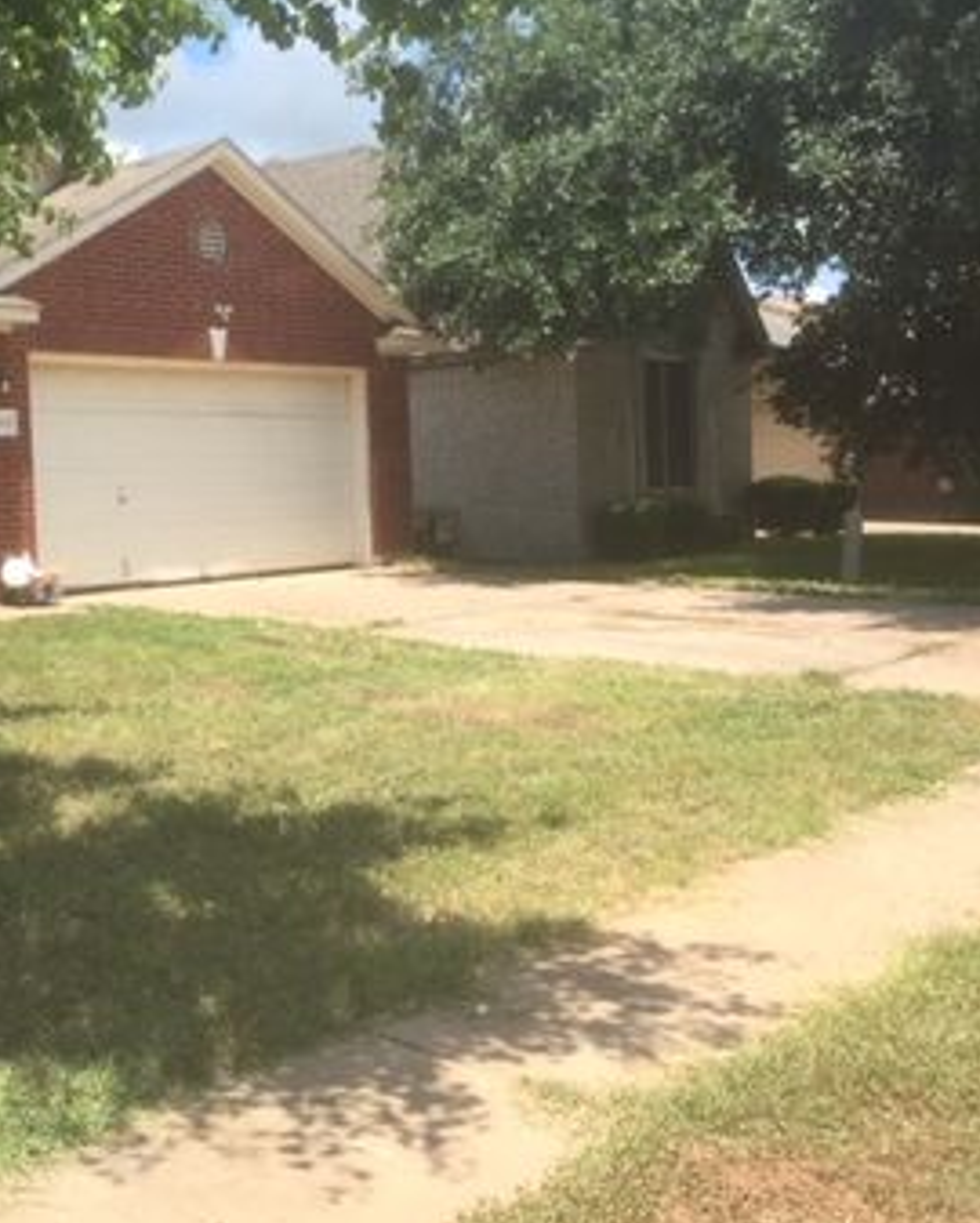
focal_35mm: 42
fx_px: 1521
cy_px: 586
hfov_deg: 33.7
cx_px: 91
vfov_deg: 43.8
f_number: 2.2
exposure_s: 1/1041
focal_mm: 4.15
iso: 32
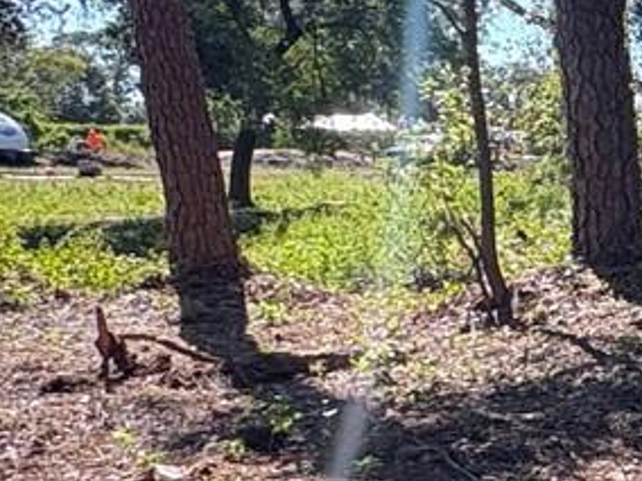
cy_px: 318
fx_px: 1465
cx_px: 1411
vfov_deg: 18.6
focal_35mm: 79
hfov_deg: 16.2
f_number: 2.2
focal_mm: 2.22
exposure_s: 1/234
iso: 40
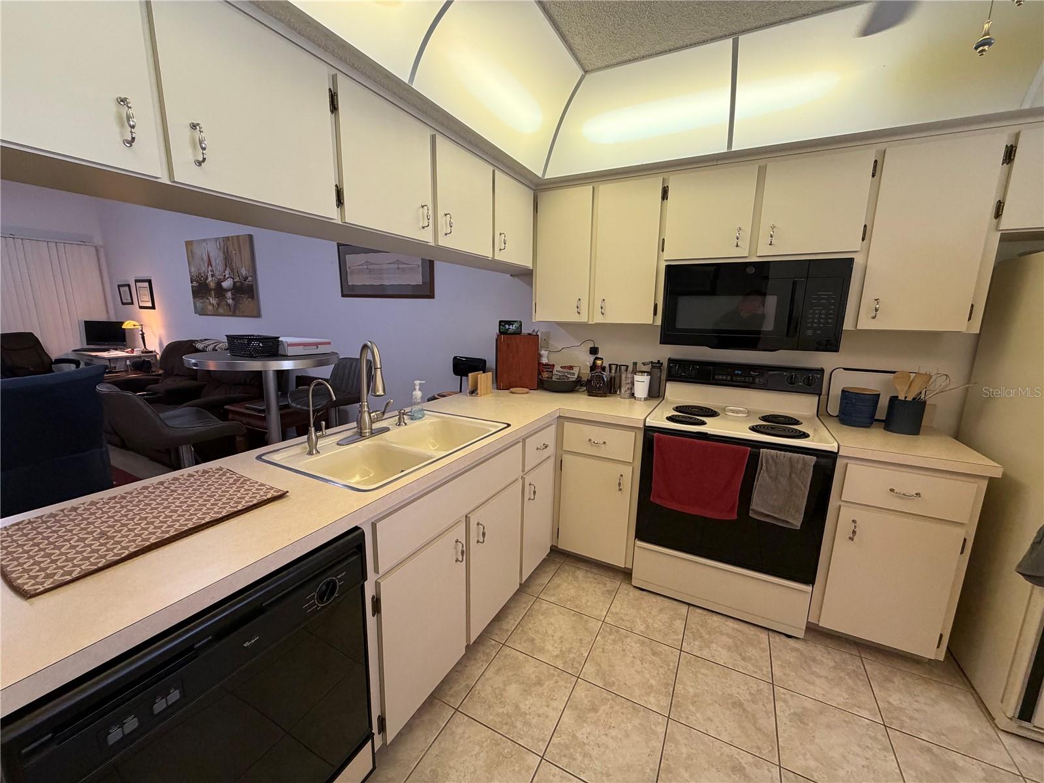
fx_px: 422
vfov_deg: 85.7
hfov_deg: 102.1
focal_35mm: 14
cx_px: 522
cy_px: 392
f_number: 2.2
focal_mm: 2.22
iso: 250
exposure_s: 1/120
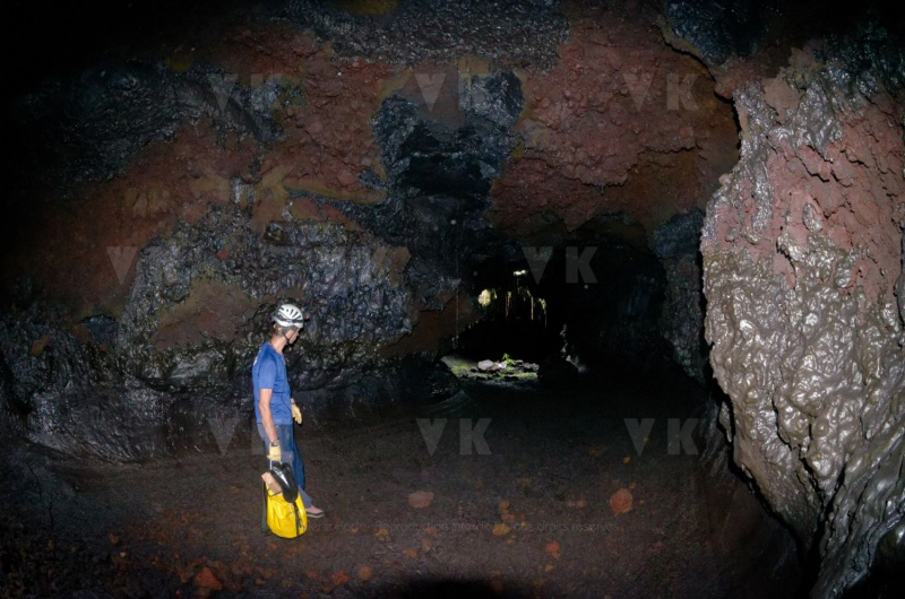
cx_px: 452
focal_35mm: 16
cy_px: 300
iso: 4000
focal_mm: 10.5
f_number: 8
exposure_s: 1/25
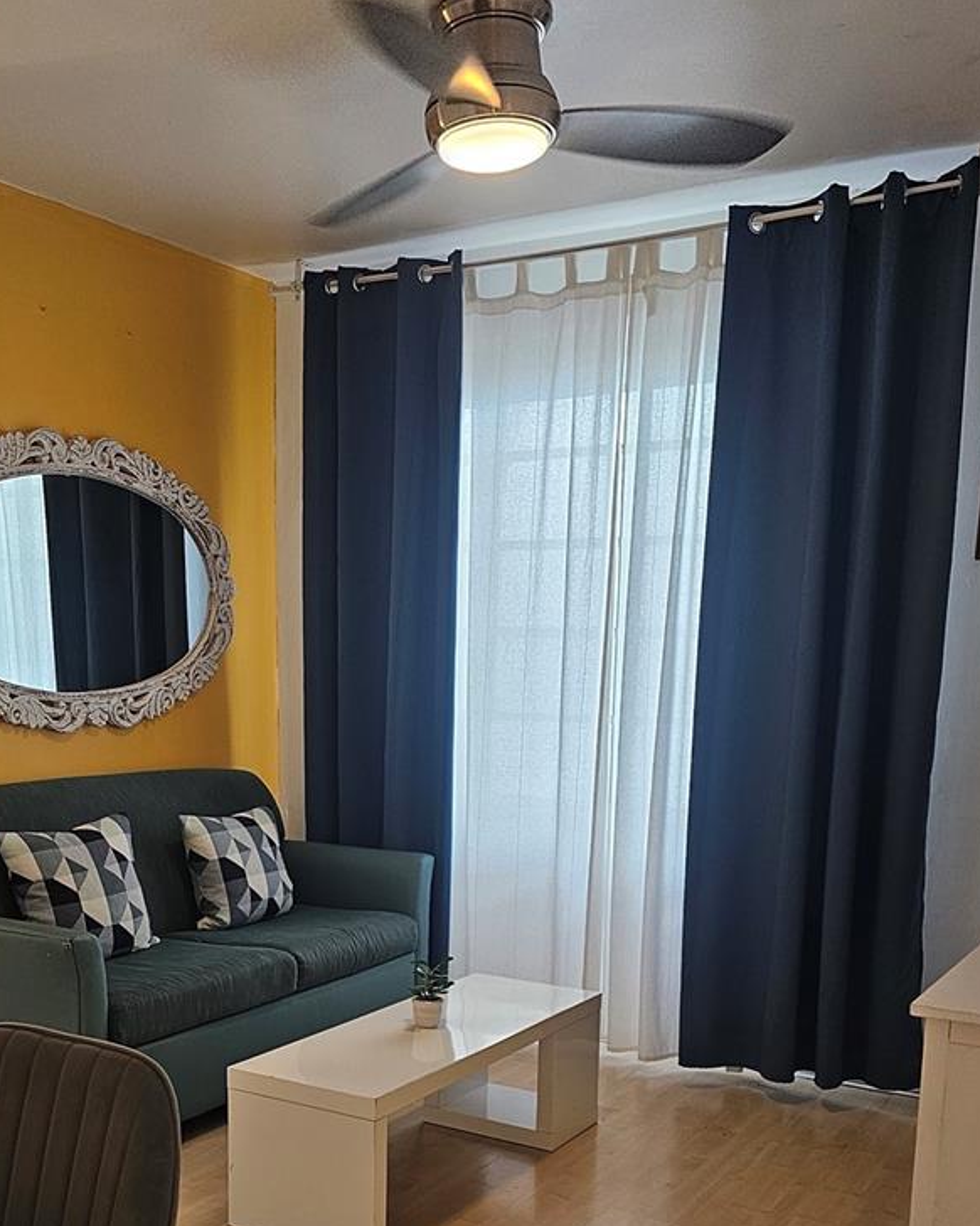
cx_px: 387
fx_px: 1342
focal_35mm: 37
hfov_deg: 39.9
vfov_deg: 47.2
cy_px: 925
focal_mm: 6.3
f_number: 1.7
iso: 400
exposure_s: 1/120
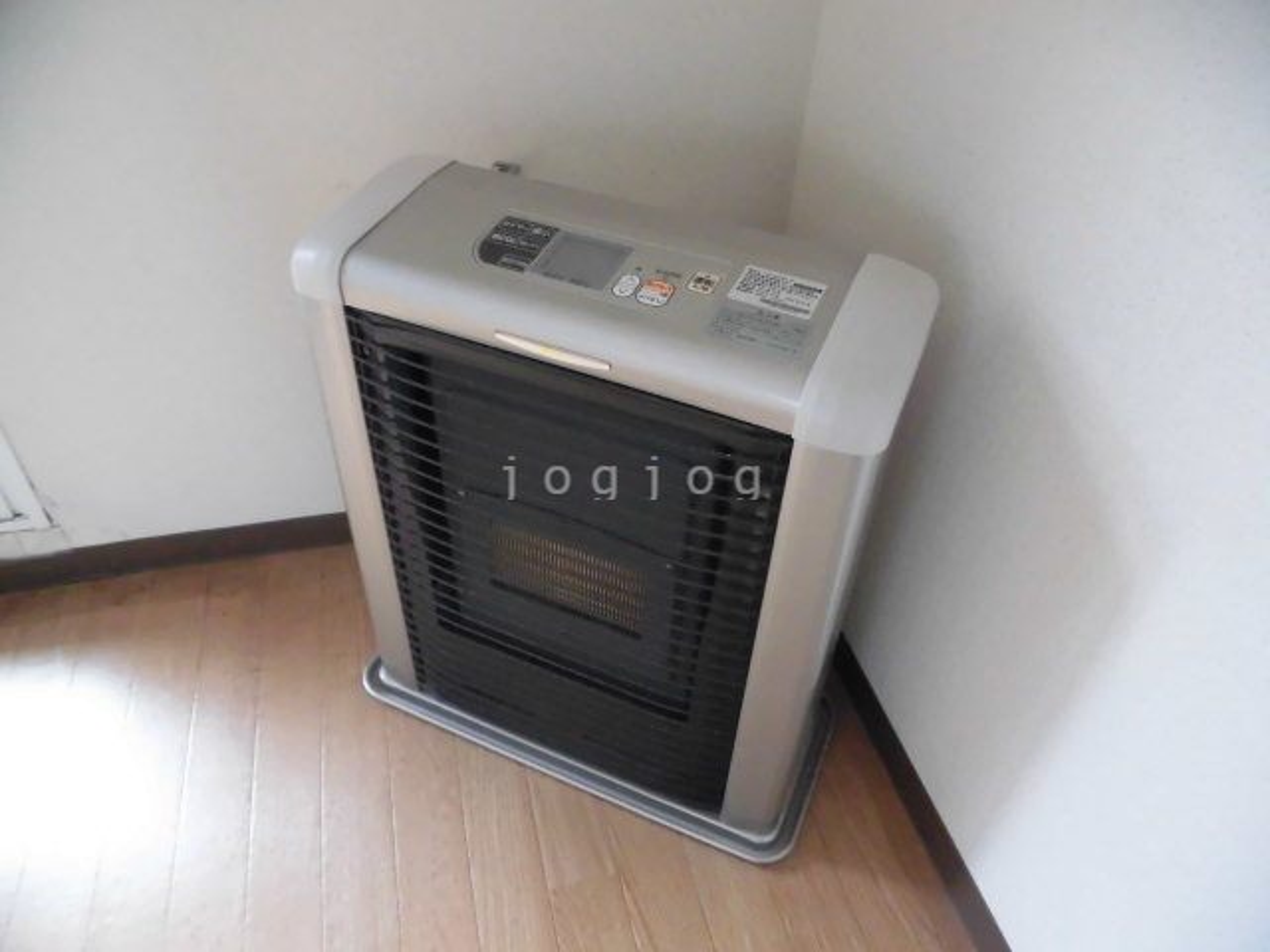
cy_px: 476
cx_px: 635
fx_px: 881
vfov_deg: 56.8
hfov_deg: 71.6
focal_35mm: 24
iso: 800
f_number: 3.1
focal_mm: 4.3
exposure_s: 1/60
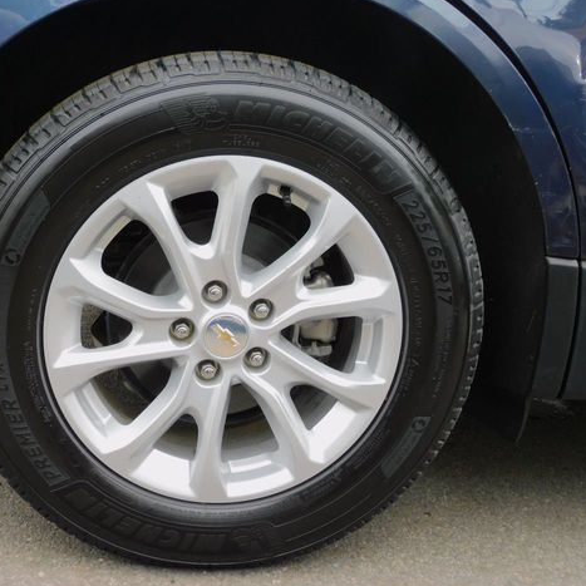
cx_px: 211
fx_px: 766
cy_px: 296
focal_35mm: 40
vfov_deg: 41.9
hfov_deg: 41.5
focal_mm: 5.9
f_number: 3.6
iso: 125
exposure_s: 1/160
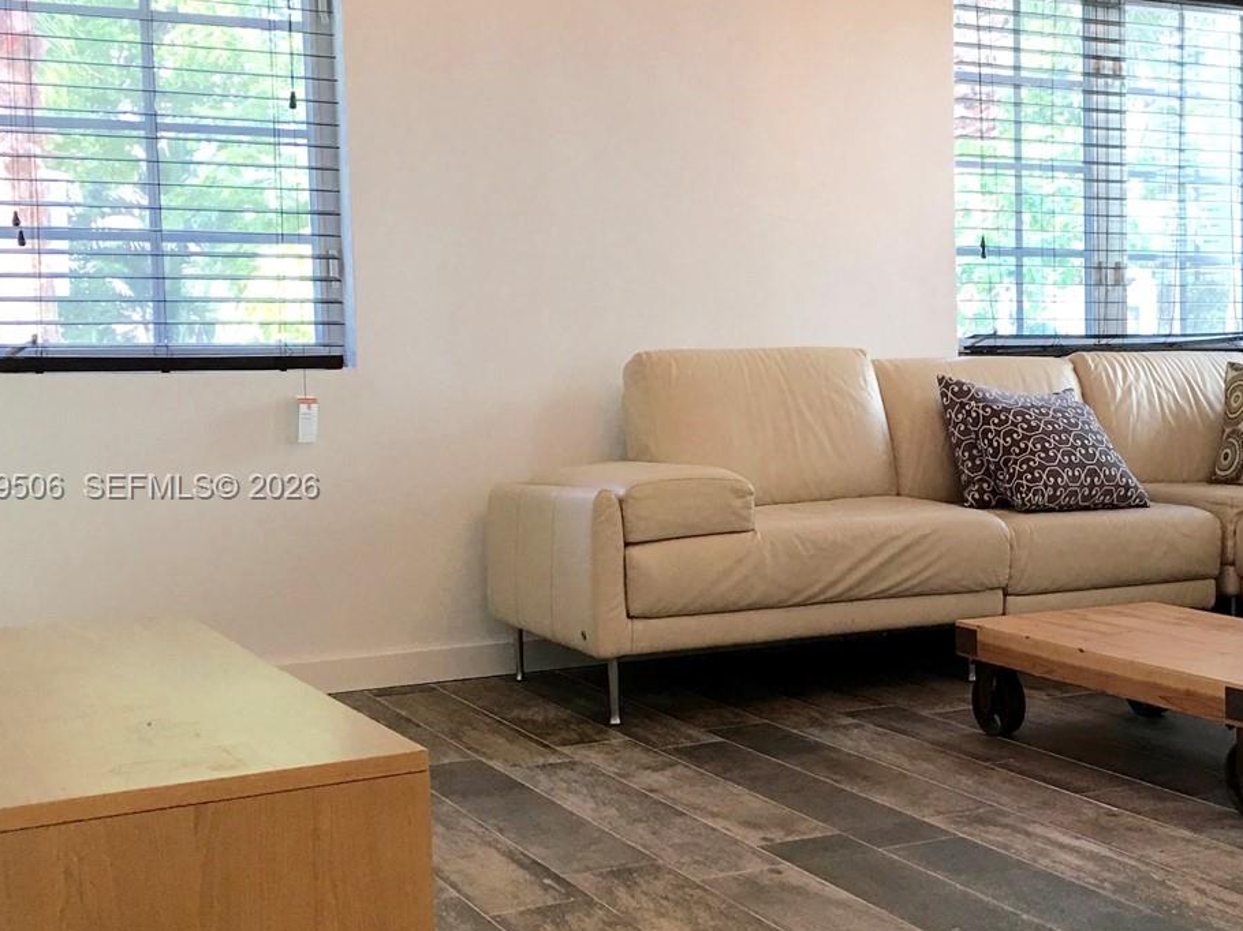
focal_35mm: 51
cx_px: 986
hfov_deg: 36.3
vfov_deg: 28.5
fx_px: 1831
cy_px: 489
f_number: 2.2
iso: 32
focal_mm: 4.15
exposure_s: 1/30
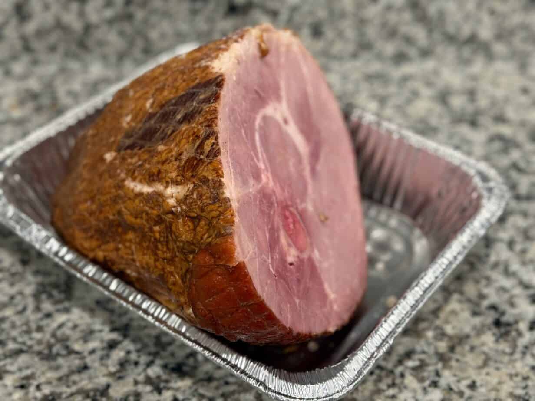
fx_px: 742
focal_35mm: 48
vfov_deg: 30.3
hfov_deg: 39.7
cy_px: 200
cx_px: 268
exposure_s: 1/60
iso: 125
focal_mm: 6.76
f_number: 1.78
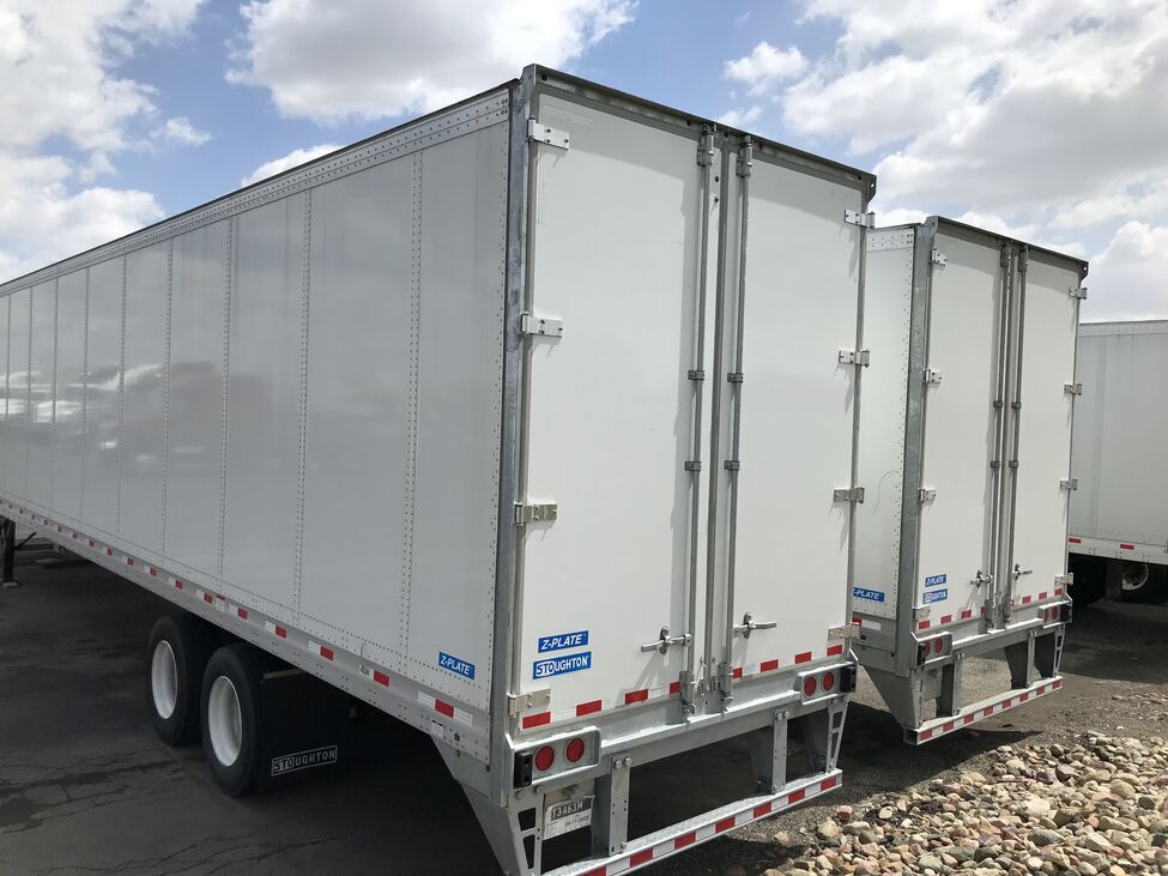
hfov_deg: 63.5
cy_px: 438
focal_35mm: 28
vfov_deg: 49.7
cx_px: 584
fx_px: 945
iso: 20
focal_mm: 3.99
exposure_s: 1/4000
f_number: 1.8
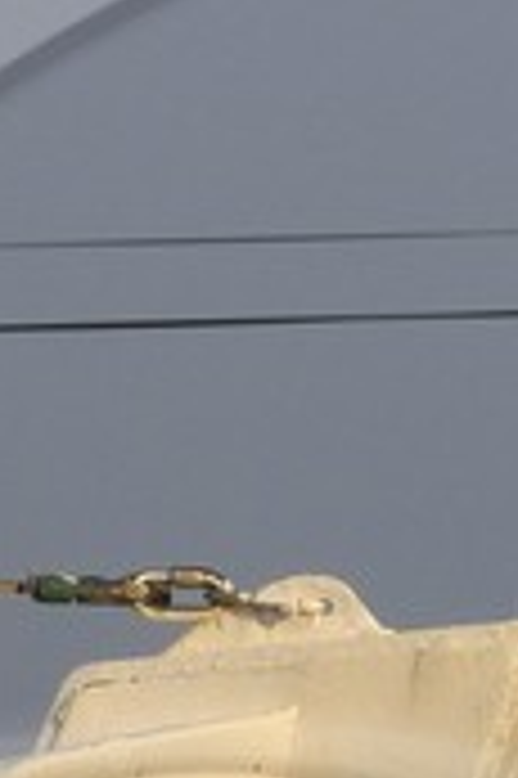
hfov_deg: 1.8
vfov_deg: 2.6
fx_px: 16824
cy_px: 1475
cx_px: 883
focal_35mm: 778
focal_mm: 56
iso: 100
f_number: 9
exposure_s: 1/125
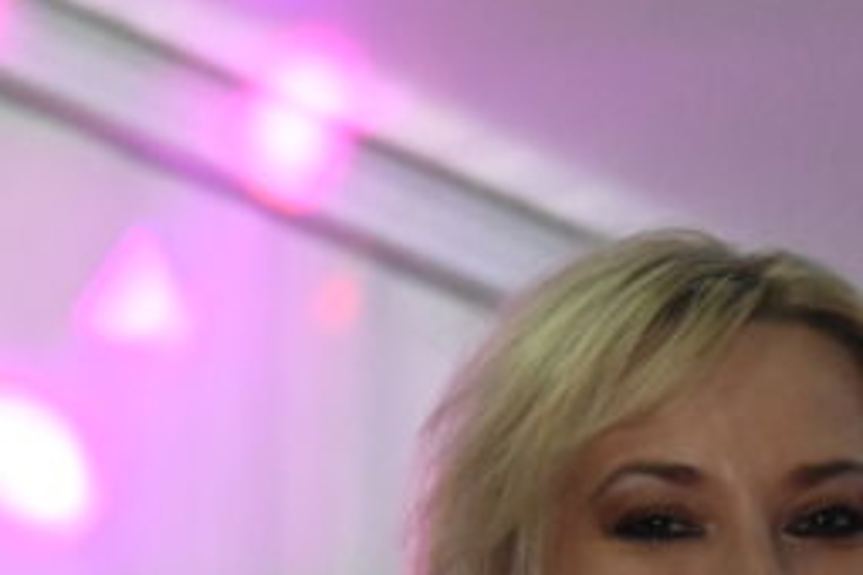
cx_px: 701
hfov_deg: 6.7
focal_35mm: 305
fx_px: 7311
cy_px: 1108
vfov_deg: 4.5
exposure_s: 1/200
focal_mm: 76
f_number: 6
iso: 10000
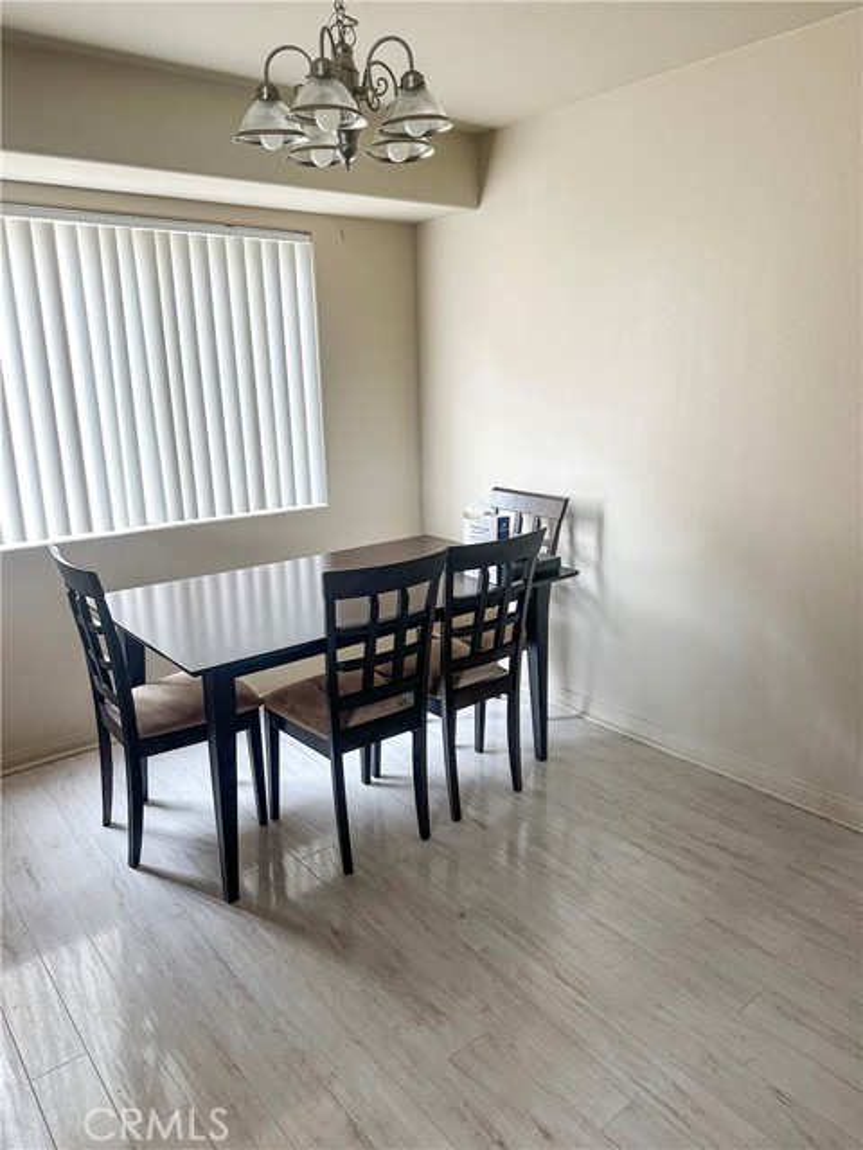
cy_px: 575
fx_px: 798
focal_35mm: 24
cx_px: 432
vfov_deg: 71.6
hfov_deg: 56.8
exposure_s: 1/120
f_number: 1.8
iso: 200
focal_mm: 6.86
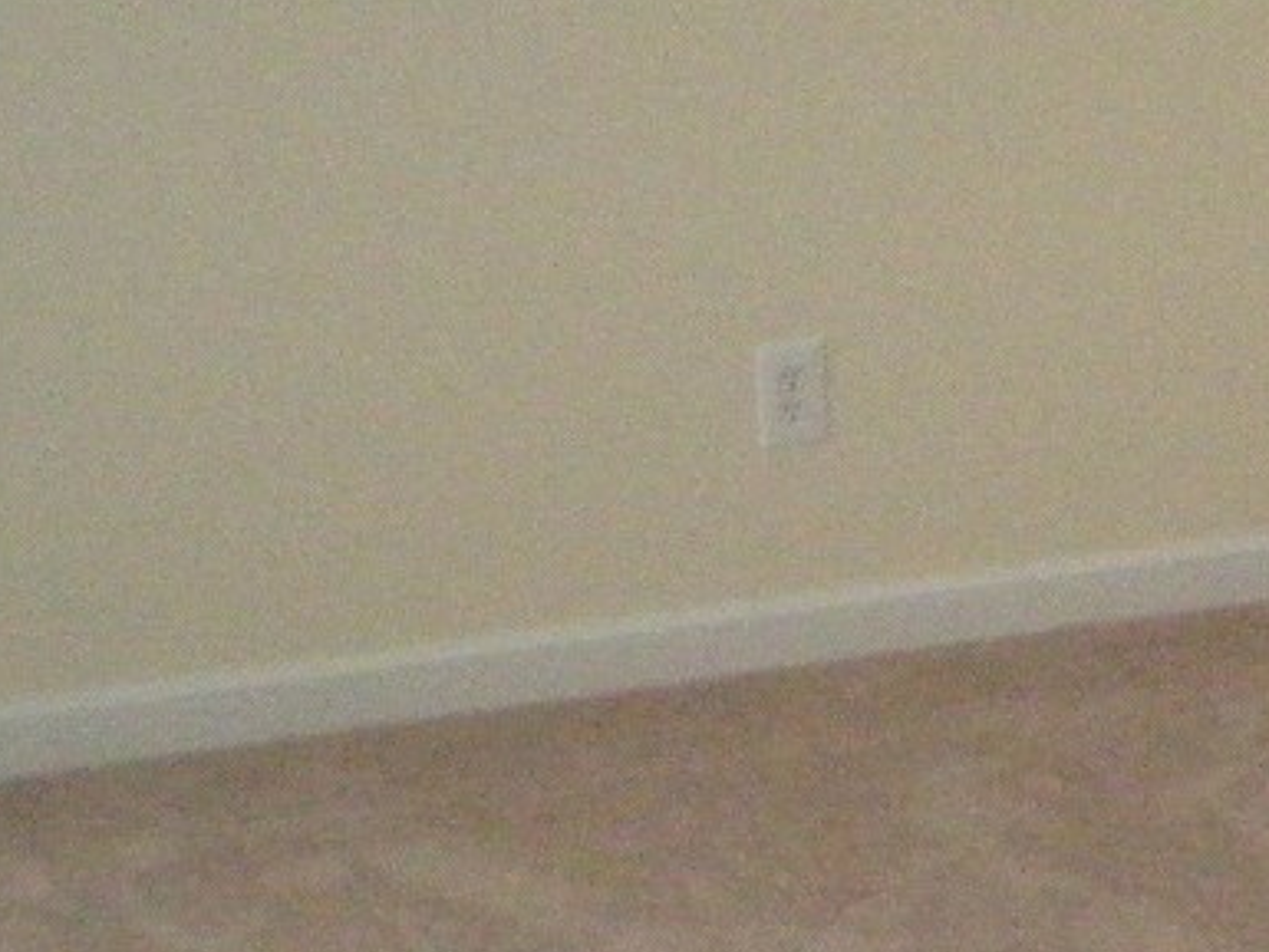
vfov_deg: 14.7
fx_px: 3704
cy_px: 451
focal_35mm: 101
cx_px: 1302
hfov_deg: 18.9
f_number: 3.1
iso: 1216
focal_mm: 6.3
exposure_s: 1/124
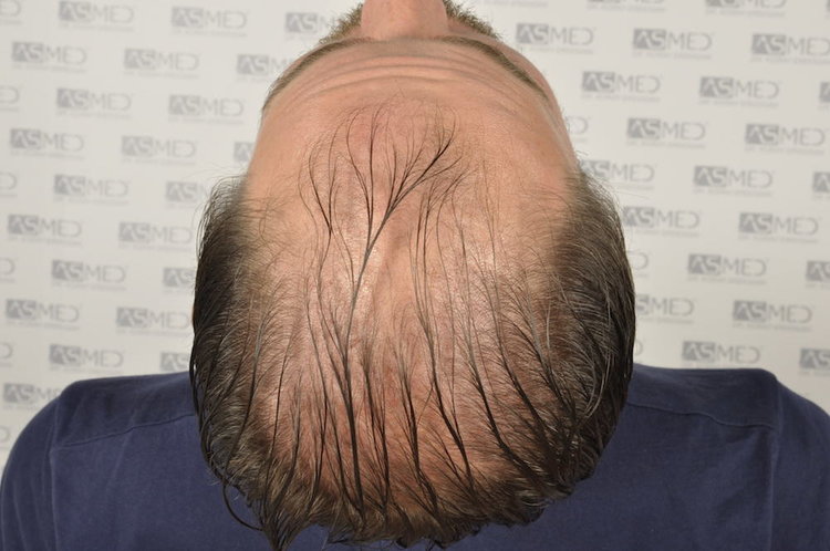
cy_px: 276
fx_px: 1796
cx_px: 415
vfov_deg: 17.4
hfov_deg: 26.0
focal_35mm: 78
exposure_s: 1/160
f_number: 16
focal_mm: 52
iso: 320
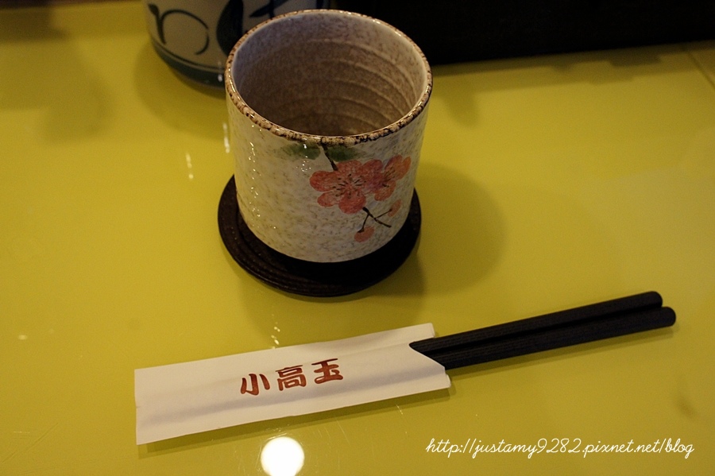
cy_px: 238
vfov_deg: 39.9
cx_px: 358
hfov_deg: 57.2
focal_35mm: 33
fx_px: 655
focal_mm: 22
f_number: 8
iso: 1600
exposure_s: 1/30
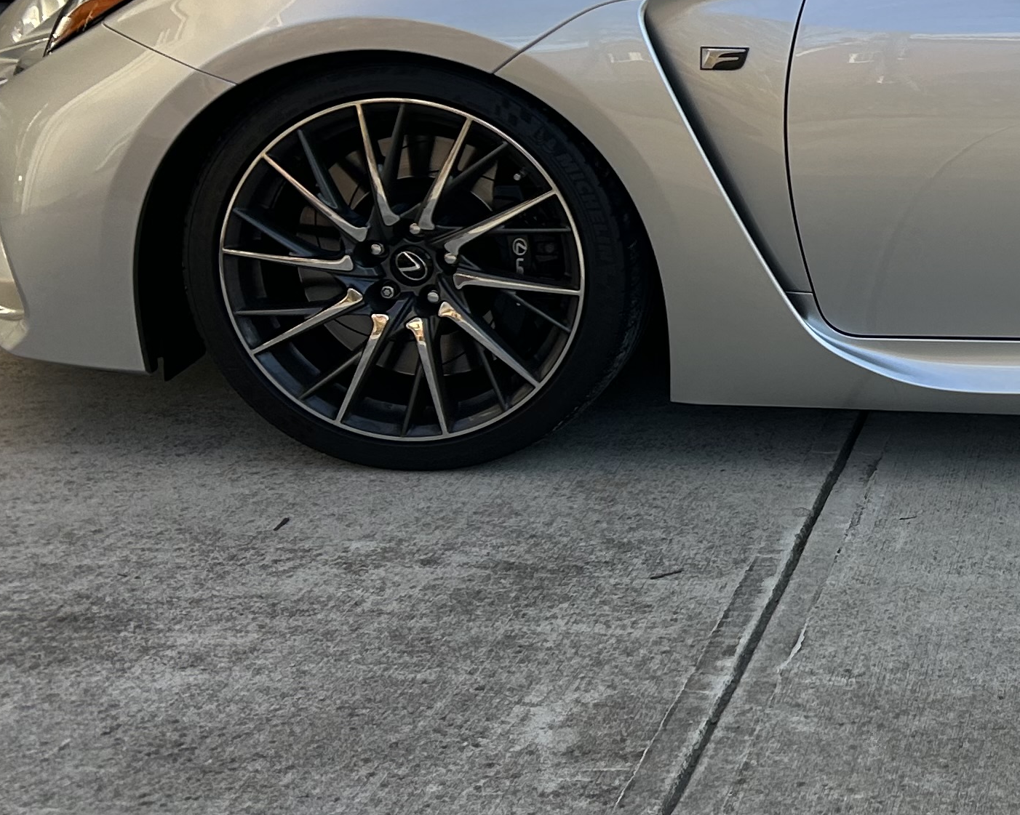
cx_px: 1317
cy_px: 150
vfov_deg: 20.7
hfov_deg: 23.2
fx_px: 2203
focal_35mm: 73
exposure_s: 1/917
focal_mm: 5.7
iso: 50
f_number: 1.5
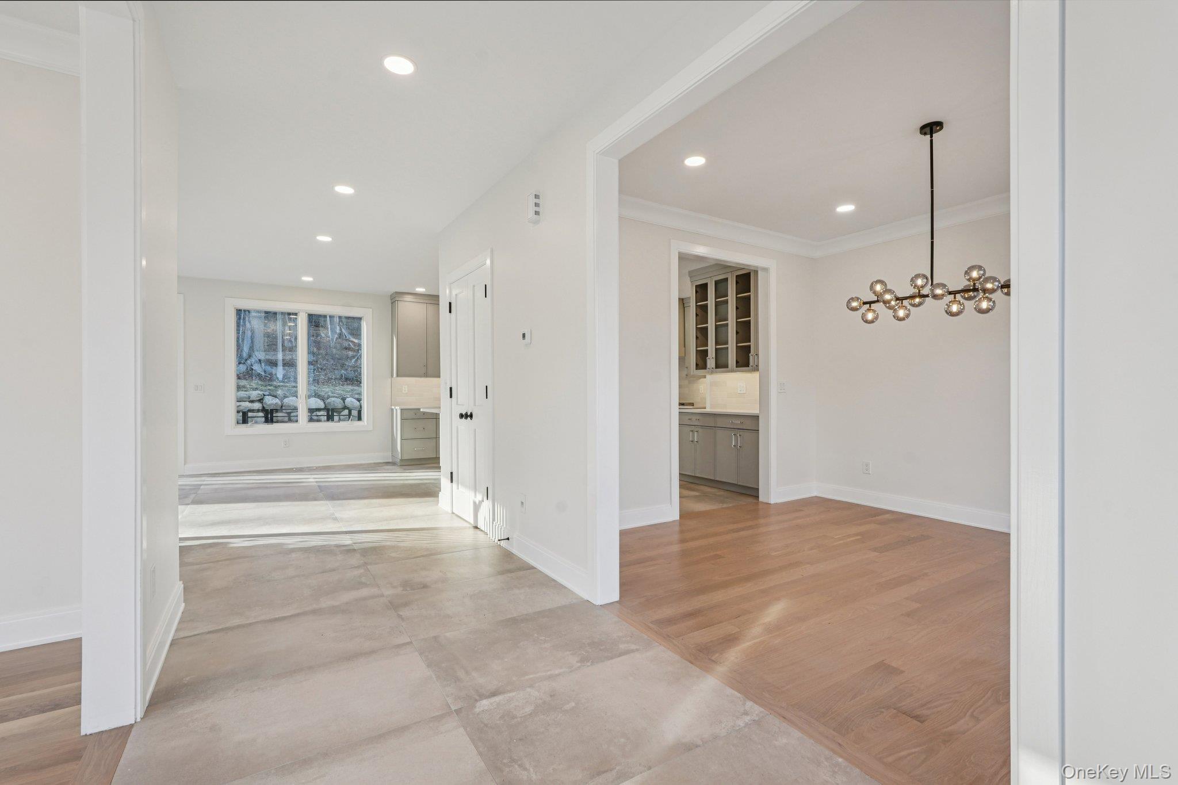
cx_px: 589
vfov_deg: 73.7
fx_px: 523
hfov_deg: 96.7
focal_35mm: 16
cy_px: 392
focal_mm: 16
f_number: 8
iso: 200
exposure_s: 1/30
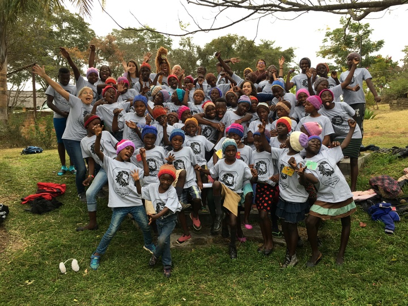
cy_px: 153
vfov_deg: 48.2
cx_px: 204
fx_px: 342
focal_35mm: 29
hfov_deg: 61.7
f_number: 2.2
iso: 40
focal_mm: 4.15
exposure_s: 1/100
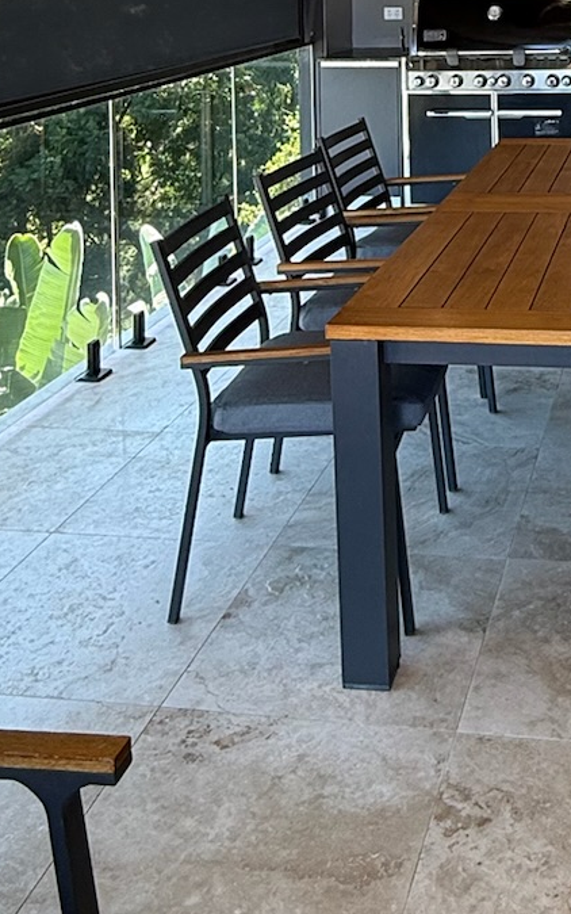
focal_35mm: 45
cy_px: -18
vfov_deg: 38.8
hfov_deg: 27.5
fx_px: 1120
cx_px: 526
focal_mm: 2.22
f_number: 2.2
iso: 64
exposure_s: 1/104
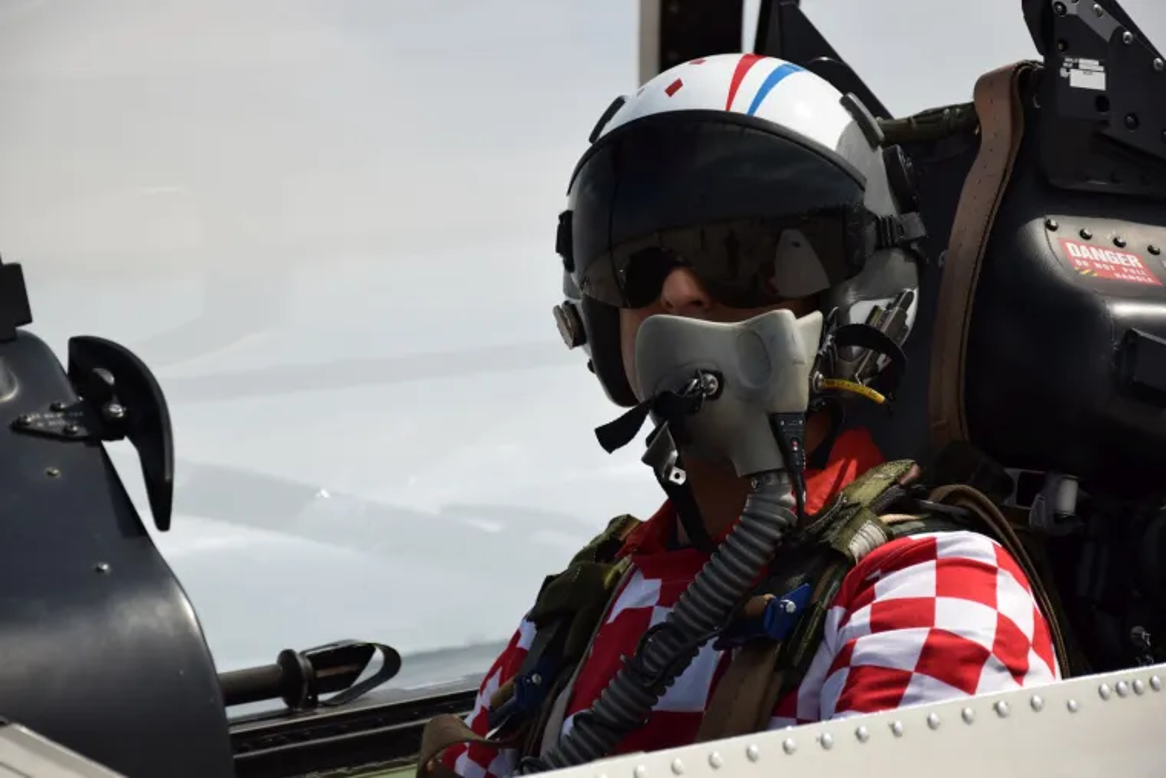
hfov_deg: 15.2
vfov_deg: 10.2
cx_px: 583
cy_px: 389
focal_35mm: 135
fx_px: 4373
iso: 100
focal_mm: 90
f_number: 6.3
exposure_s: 1/640
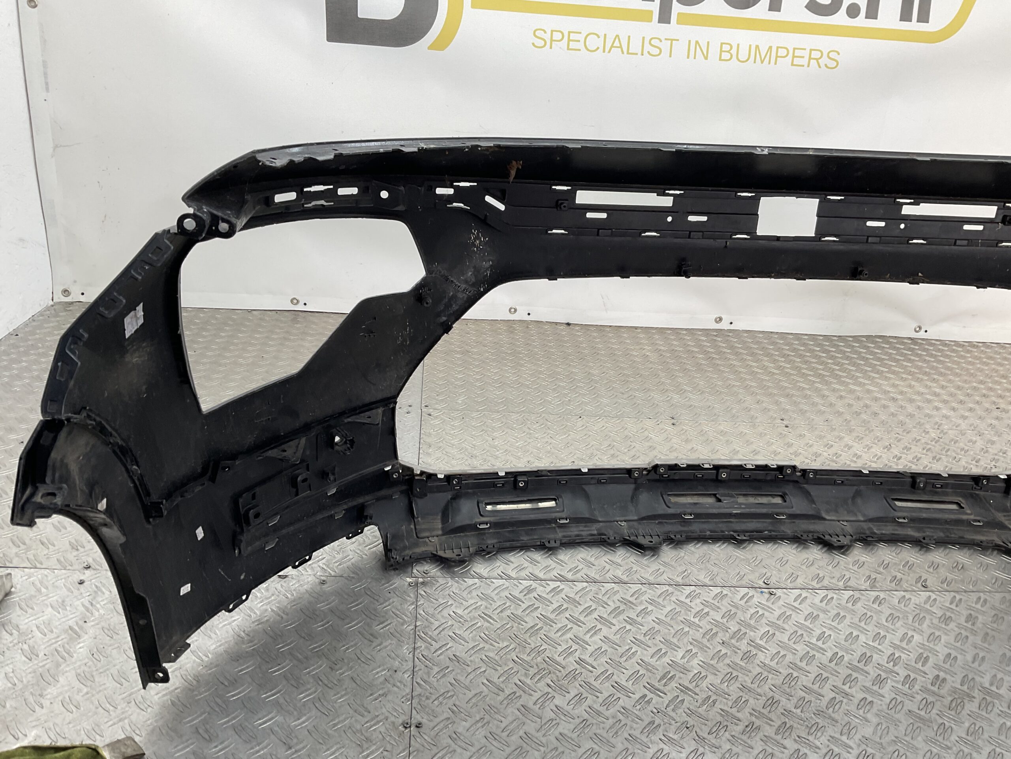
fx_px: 847
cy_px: 380
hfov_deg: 61.7
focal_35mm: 29
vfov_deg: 48.2
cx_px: 506
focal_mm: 3
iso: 32
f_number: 1.8
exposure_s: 1/120
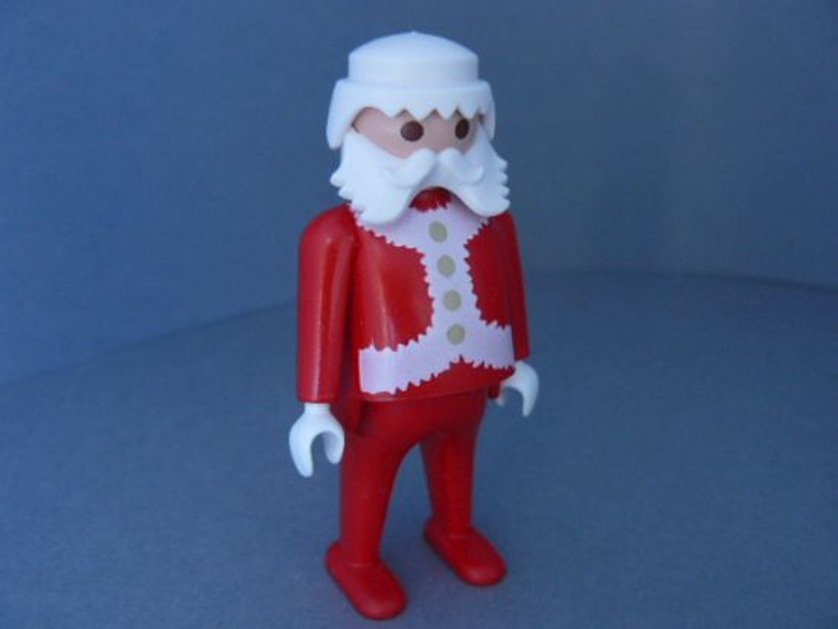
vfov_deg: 39.7
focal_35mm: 36
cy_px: 314
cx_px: 419
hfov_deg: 51.3
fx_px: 872
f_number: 2.8
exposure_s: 1
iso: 200
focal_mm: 6
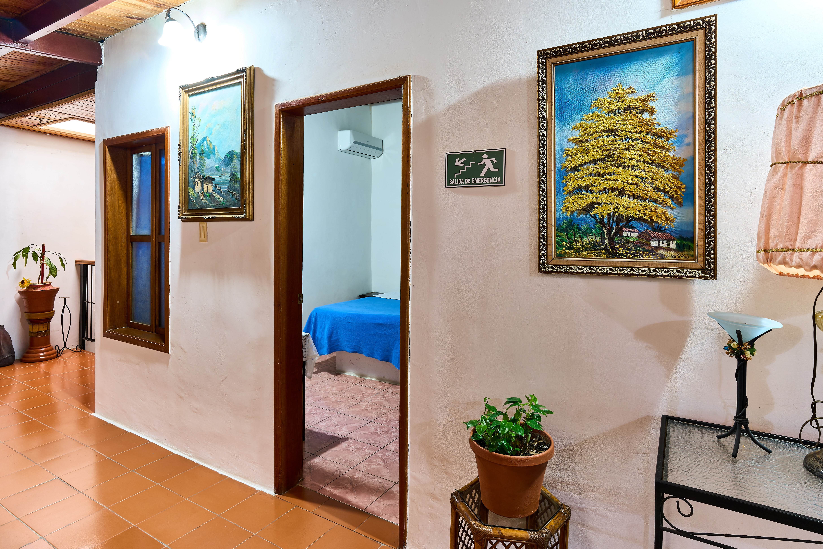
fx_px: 457
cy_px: 274
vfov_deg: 61.9
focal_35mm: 20
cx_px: 412
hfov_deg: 84.0
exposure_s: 4
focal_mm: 20
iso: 100
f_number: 11
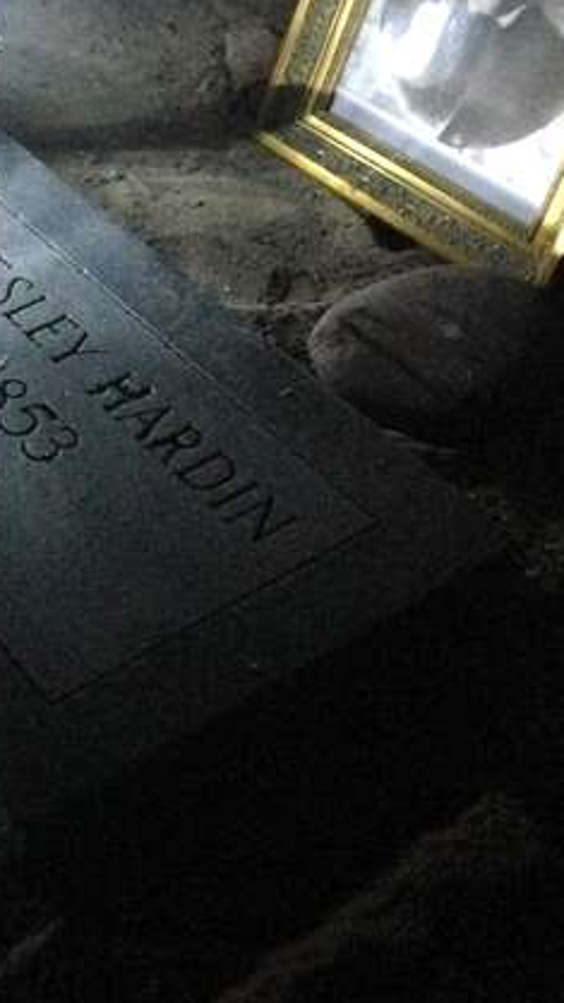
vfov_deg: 31.6
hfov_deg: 17.7
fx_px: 1755
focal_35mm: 66
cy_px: 322
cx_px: -31
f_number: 2.4
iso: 800
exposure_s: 1/15
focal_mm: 4.12
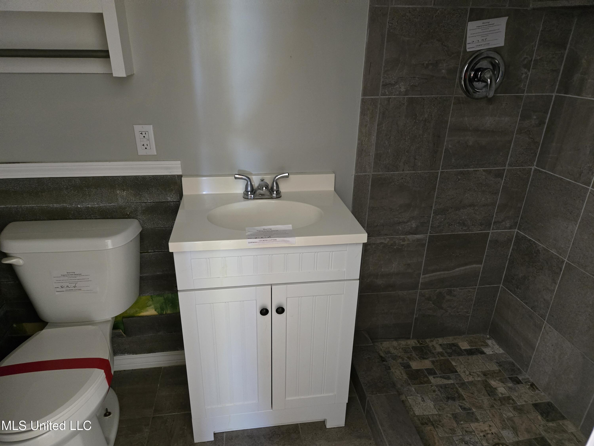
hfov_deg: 73.9
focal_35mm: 23
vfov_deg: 58.9
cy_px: 223
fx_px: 395
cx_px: 297
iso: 1000
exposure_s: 1/60
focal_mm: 5.4
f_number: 1.8
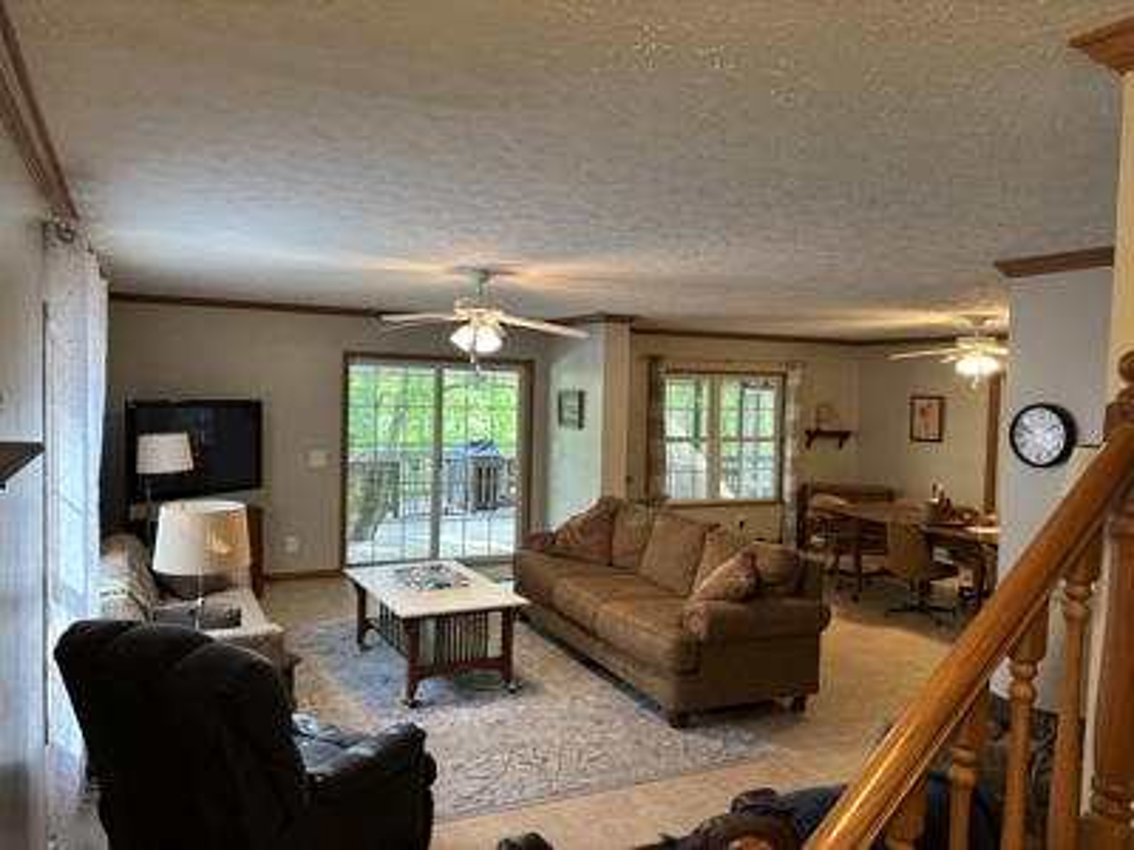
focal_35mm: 26
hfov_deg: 67.3
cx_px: 567
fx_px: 852
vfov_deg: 53.1
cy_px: 425
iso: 160
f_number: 1.6
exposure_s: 1/60
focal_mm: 5.96
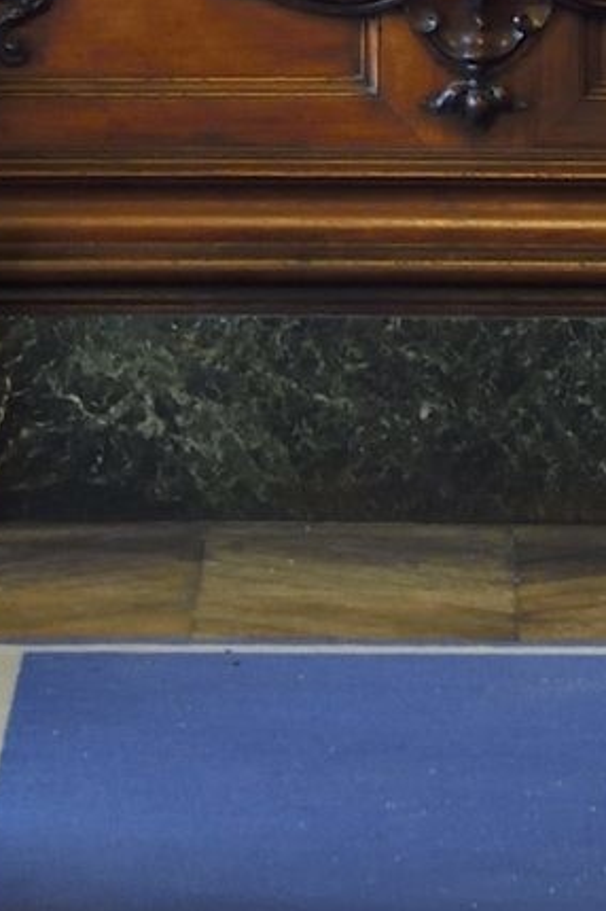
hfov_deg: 3.5
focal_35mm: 392
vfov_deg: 5.1
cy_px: -1146
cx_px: 477
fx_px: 9913
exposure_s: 1/20
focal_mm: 70
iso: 1600
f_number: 8
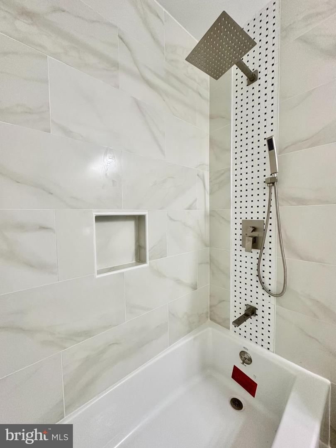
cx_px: 168
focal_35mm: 14
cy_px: 224
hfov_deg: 85.7
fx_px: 181
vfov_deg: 102.1
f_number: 2.2
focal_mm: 2.22
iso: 200
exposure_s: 1/99
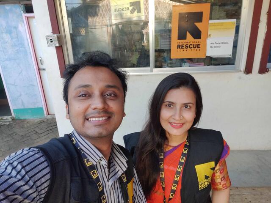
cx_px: 136
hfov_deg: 81.7
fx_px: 157
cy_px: 102
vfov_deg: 66.0
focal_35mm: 20
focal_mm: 3.45
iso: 125
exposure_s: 1/50
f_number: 2
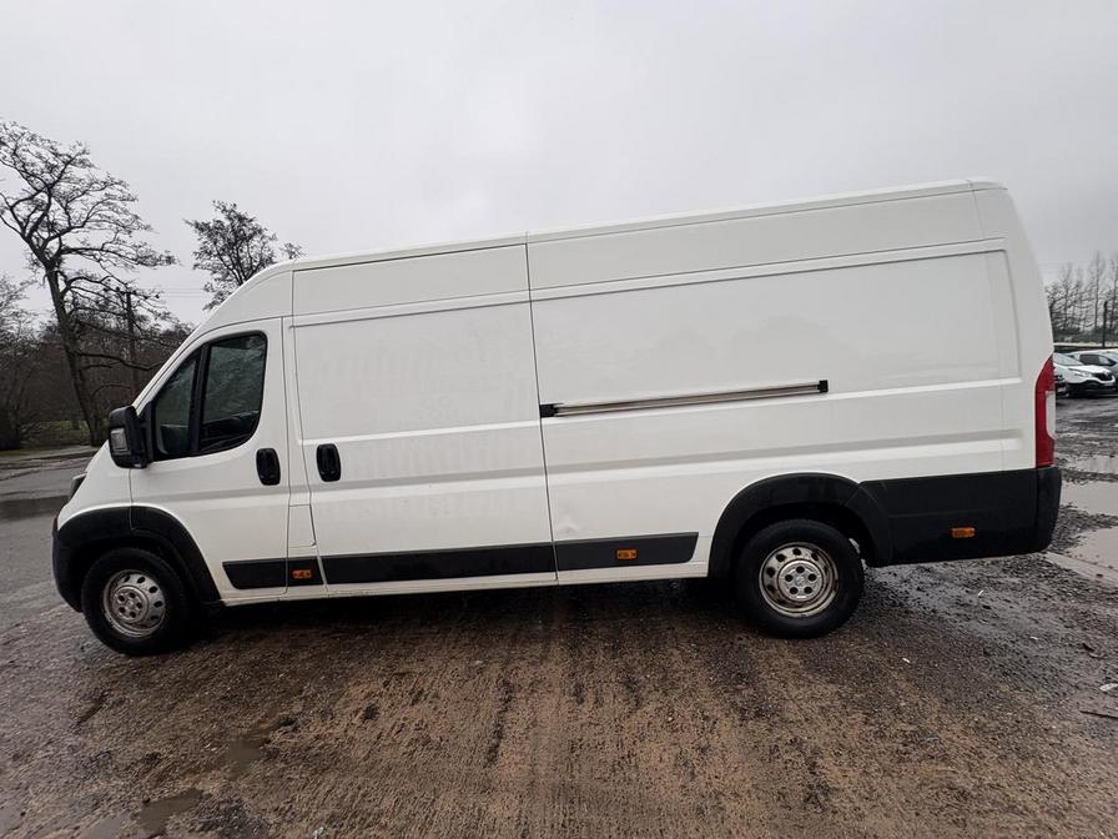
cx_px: 559
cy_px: 420
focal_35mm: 14
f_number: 2.2
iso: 40
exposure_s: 1/242
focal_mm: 2.22
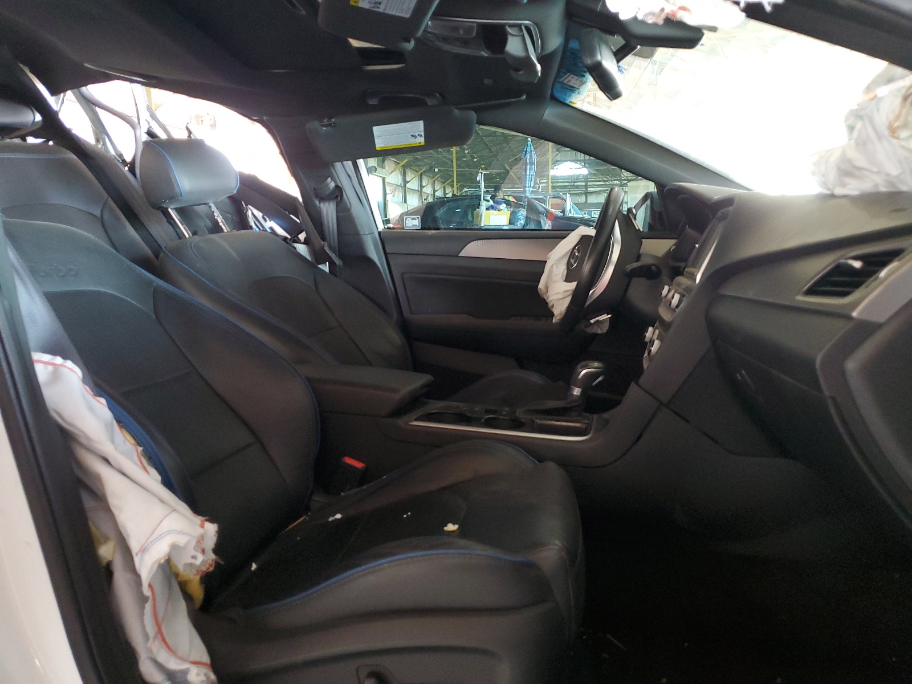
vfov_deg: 53.1
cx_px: 456
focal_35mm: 26
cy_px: 342
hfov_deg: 67.3
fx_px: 685
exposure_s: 1/20
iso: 289
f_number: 1.5
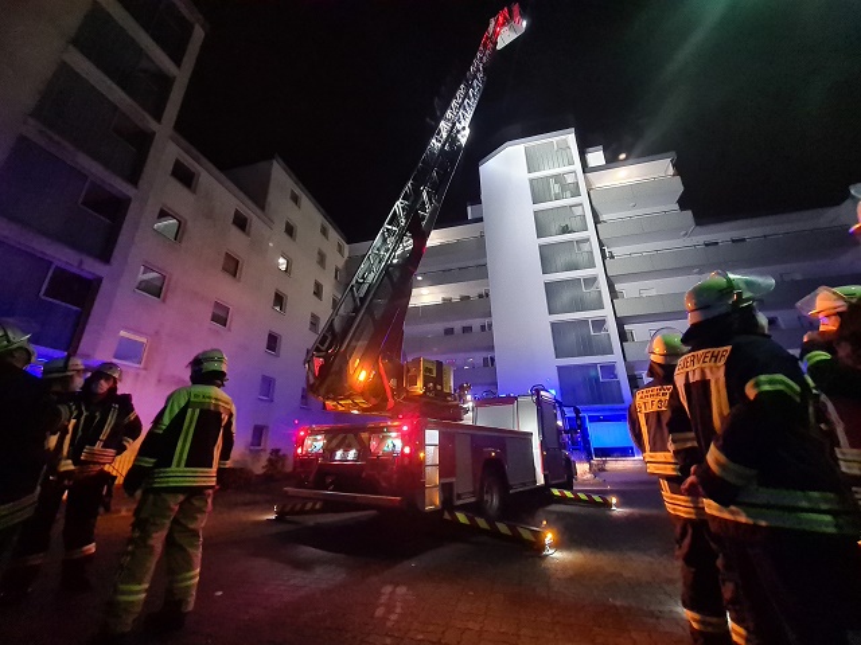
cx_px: 430
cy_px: 322
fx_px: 323
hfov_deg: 106.2
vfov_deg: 89.9
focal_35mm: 13
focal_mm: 2.2
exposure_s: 1/25
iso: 1600
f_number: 2.2
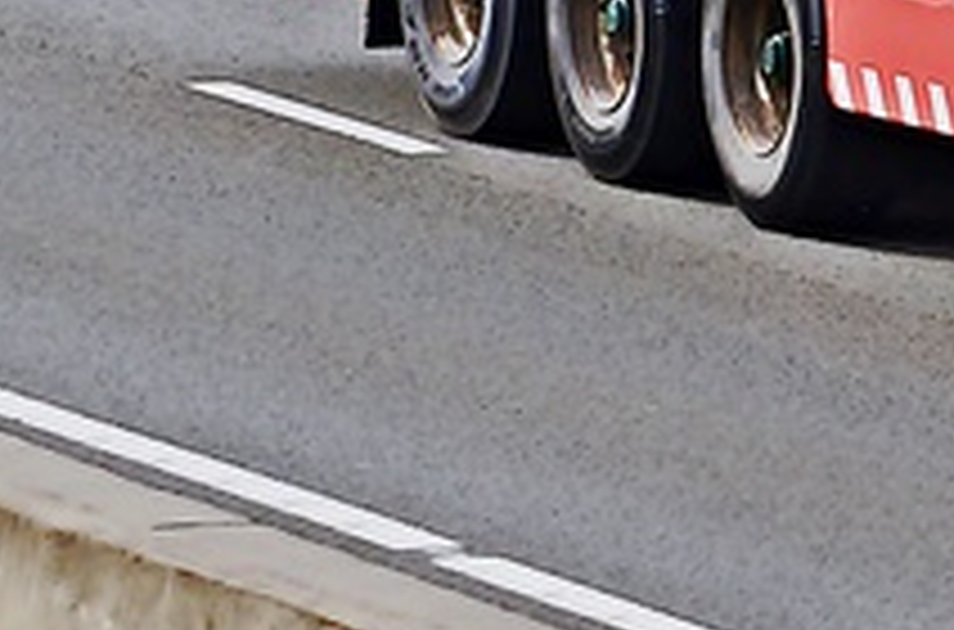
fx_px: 20236
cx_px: 1624
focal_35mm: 766
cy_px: -356
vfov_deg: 1.8
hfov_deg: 2.7
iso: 500
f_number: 8
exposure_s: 1/800
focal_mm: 135
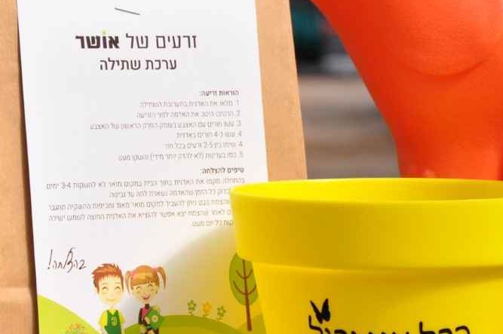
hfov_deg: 7.5
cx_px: 372
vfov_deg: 5.0
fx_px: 3827
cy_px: 139
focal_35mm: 274
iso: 250
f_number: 10
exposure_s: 1/400
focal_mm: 75
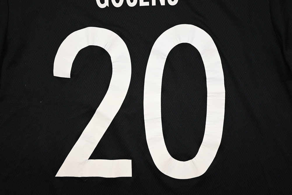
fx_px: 272
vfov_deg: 39.4
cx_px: 146
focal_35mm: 34
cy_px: 98
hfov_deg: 56.5
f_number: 5
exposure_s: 1/100
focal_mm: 33.5
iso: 200
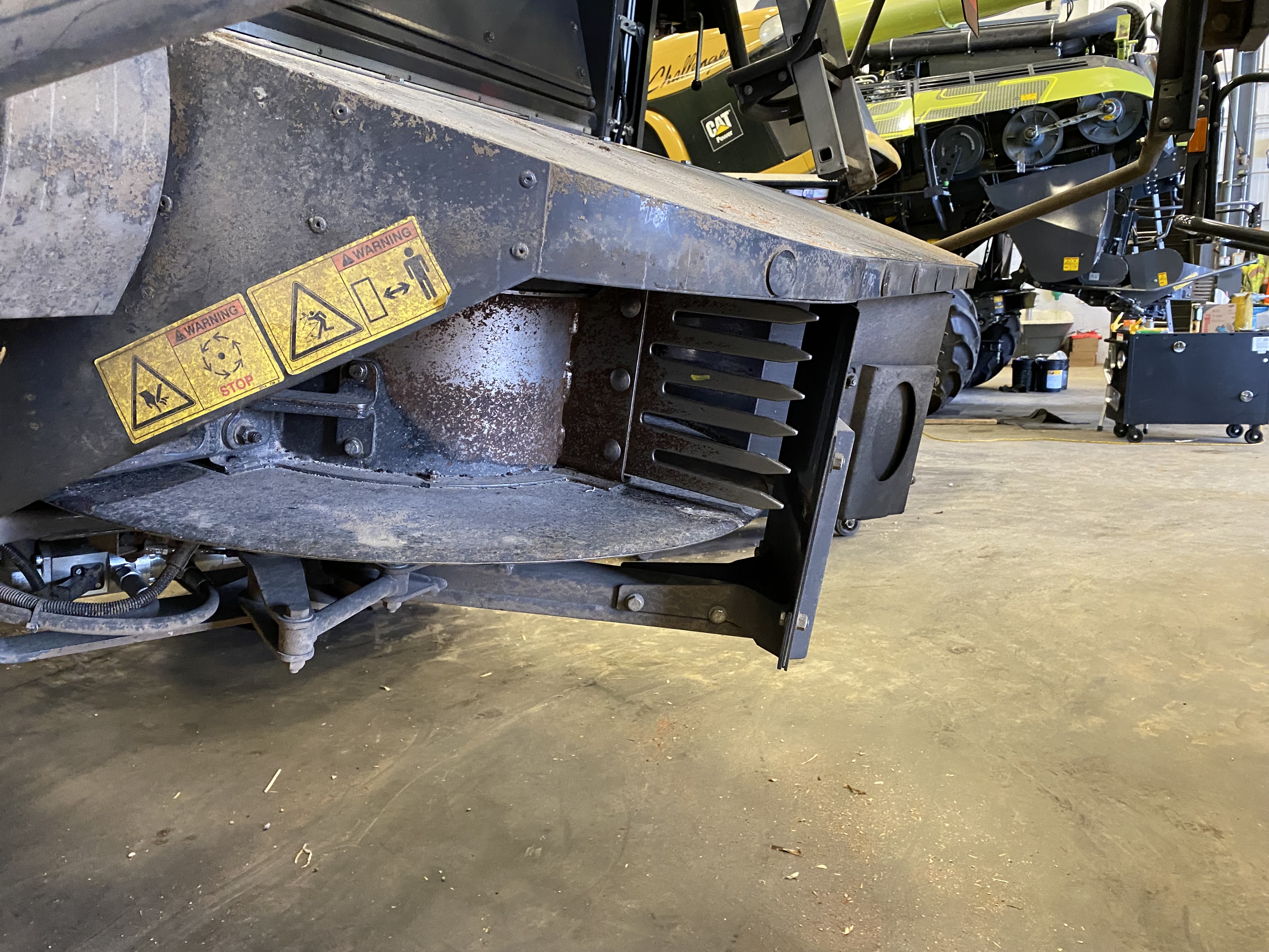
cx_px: 634
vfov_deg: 53.1
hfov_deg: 67.3
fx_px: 953
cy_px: 476
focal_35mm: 26
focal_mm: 4.25
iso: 500
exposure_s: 1/60
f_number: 1.8
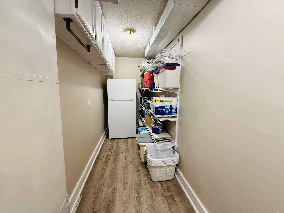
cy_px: 106
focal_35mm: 14
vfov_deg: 85.7
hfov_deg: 102.1
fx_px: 115
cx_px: 142
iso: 400
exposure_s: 1/60
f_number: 2.2
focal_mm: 2.22
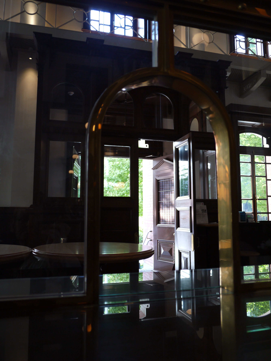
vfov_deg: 63.4
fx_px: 292
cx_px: 136
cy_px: 180
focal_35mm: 28
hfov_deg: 49.7
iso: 160
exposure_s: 1/60
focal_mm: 14
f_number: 2.5
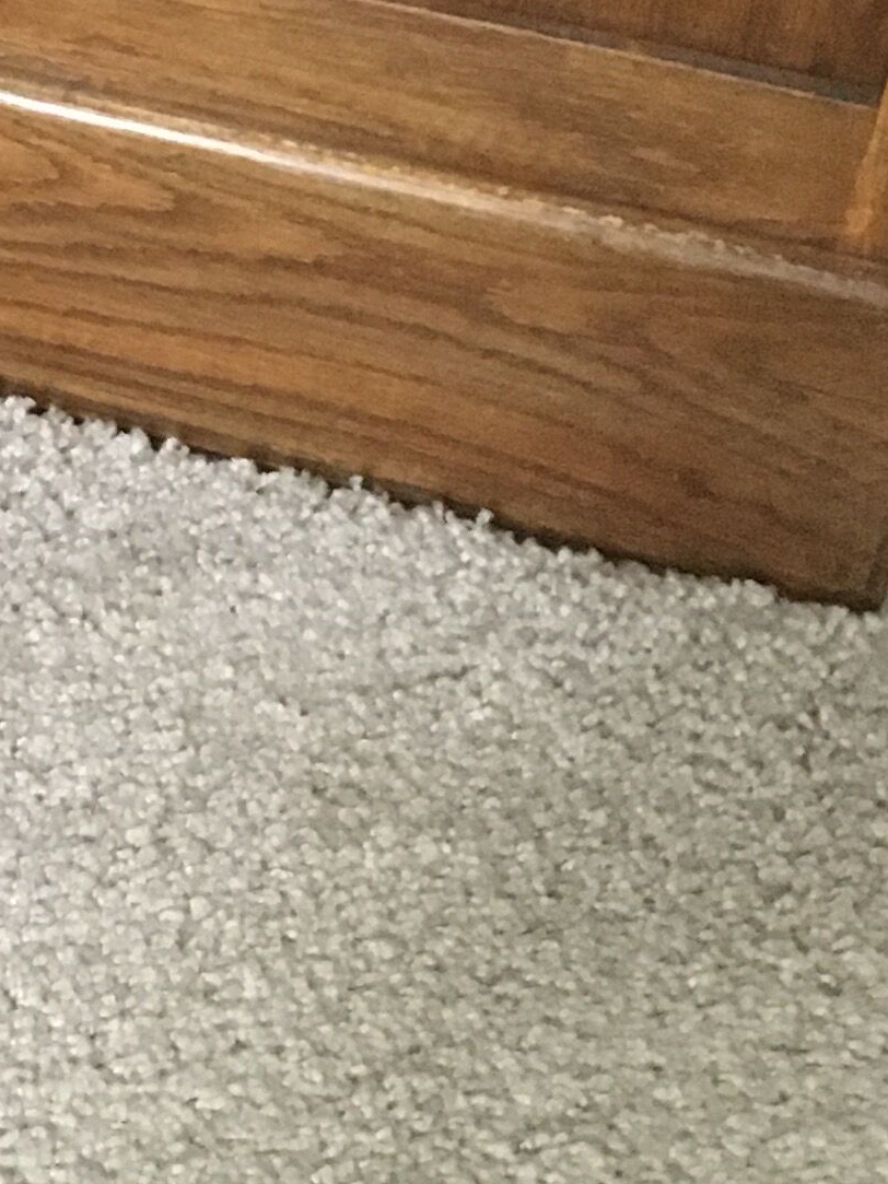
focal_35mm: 108
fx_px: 3695
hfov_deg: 12.6
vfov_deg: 17.7
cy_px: -58
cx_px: -663
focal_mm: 4.15
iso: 250
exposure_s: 1/17
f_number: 2.2
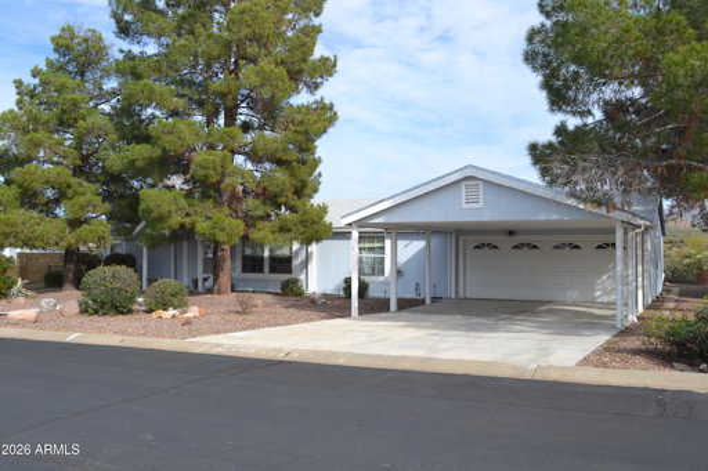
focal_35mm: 33
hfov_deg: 57.2
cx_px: 354
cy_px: 236
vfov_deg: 39.9
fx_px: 649
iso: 100
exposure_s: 1/200
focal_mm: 22
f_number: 7.1
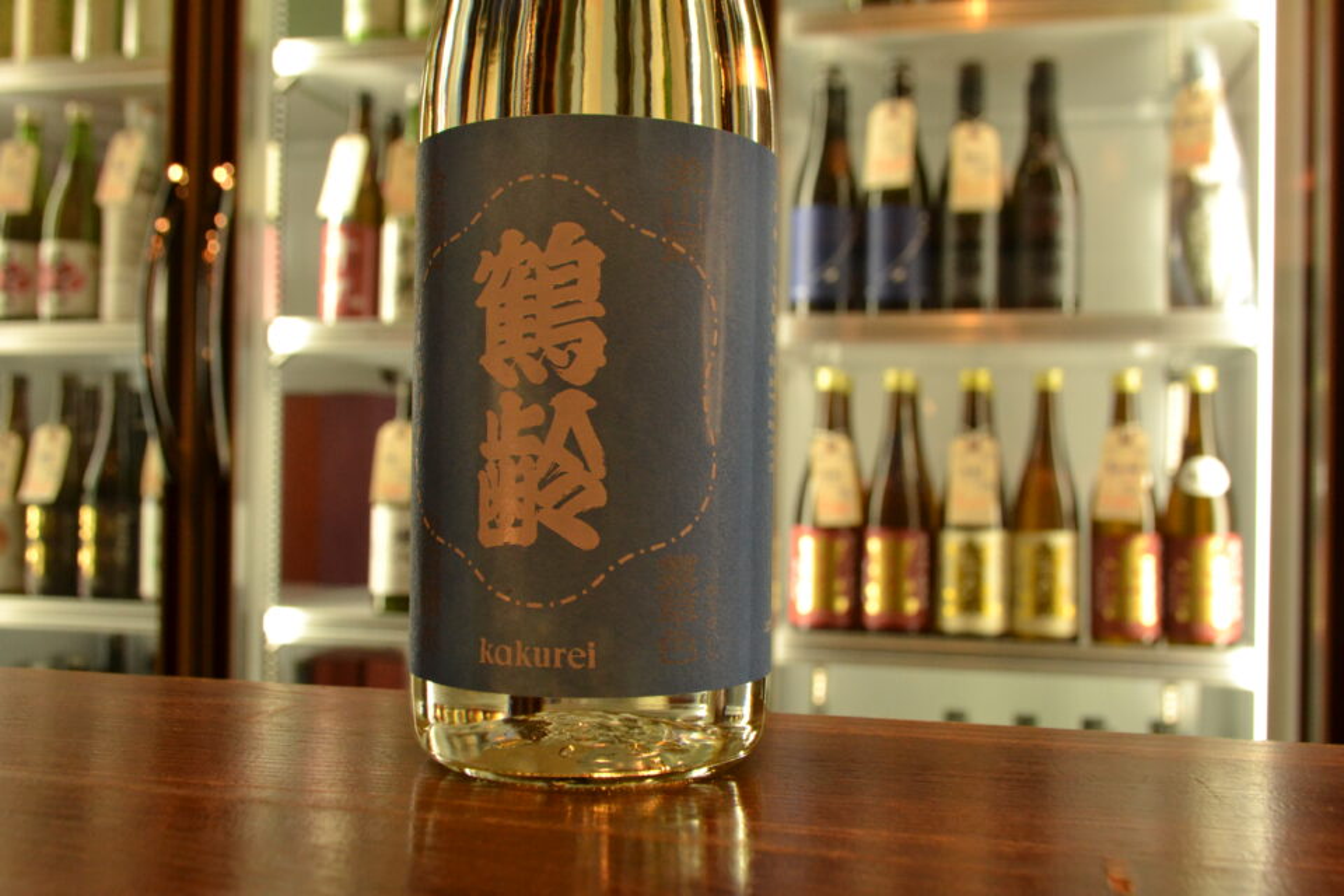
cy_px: 448
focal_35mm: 33
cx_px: 672
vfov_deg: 40.0
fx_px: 1232
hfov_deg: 57.2
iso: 1600
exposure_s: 1/160
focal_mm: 22
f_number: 5.6
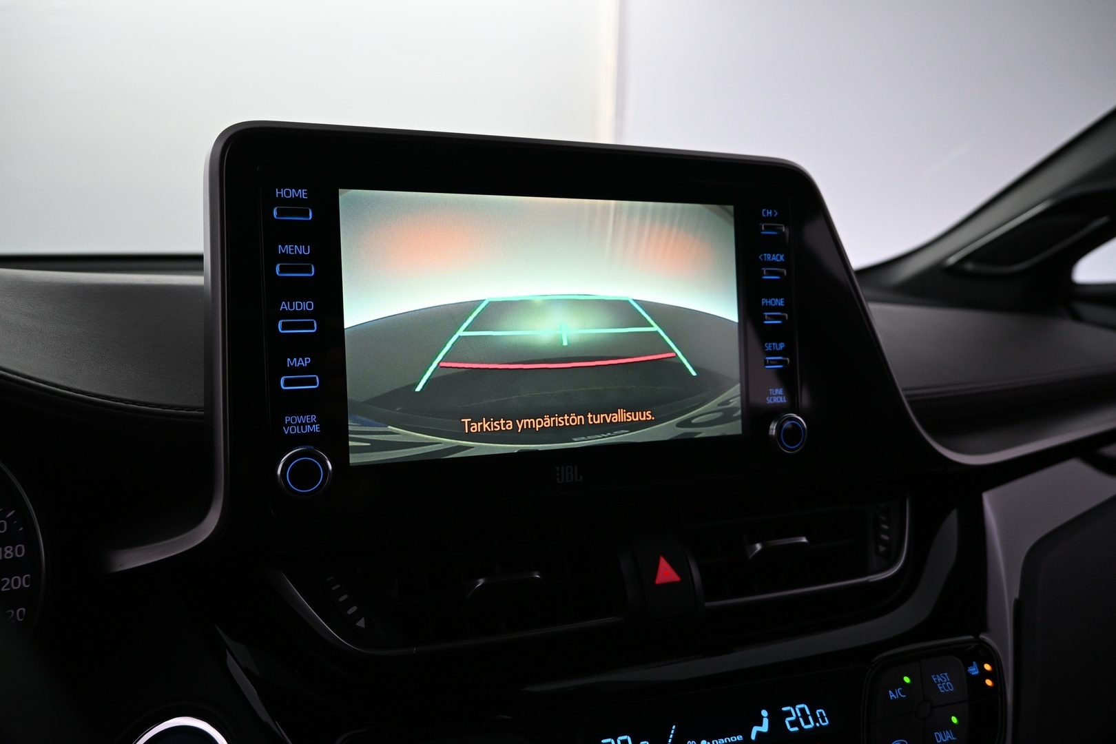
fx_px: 744
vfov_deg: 53.1
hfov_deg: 73.7
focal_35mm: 24
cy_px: 372
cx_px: 558
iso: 800
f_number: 4
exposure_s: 1/60
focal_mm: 16
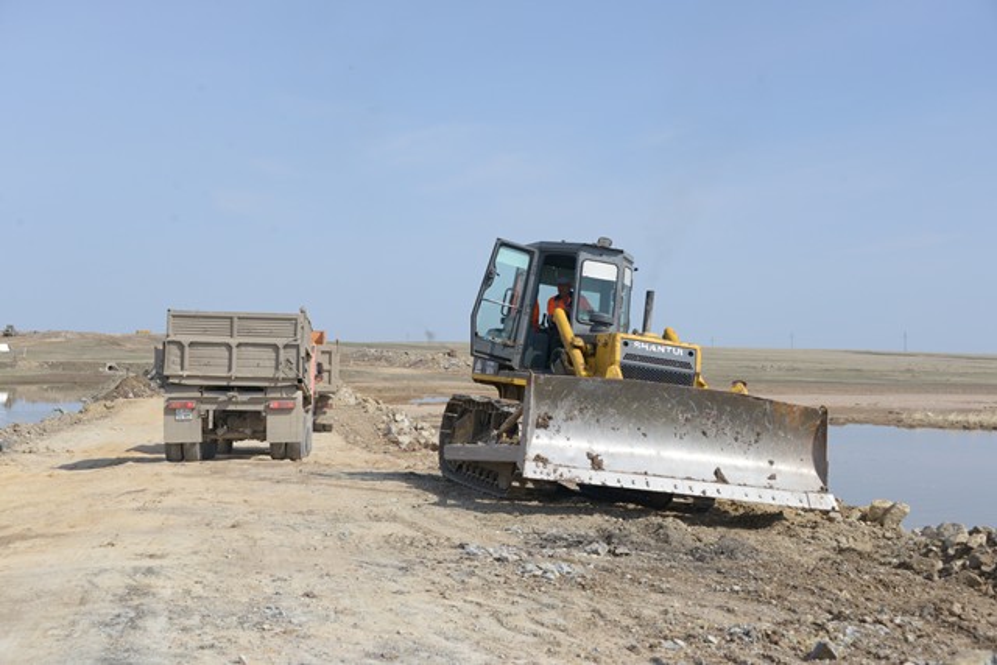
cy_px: 332
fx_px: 1440
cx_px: 498
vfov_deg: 26.0
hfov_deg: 38.2
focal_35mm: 52
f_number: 7.1
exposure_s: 1/5000
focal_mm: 52
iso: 1250
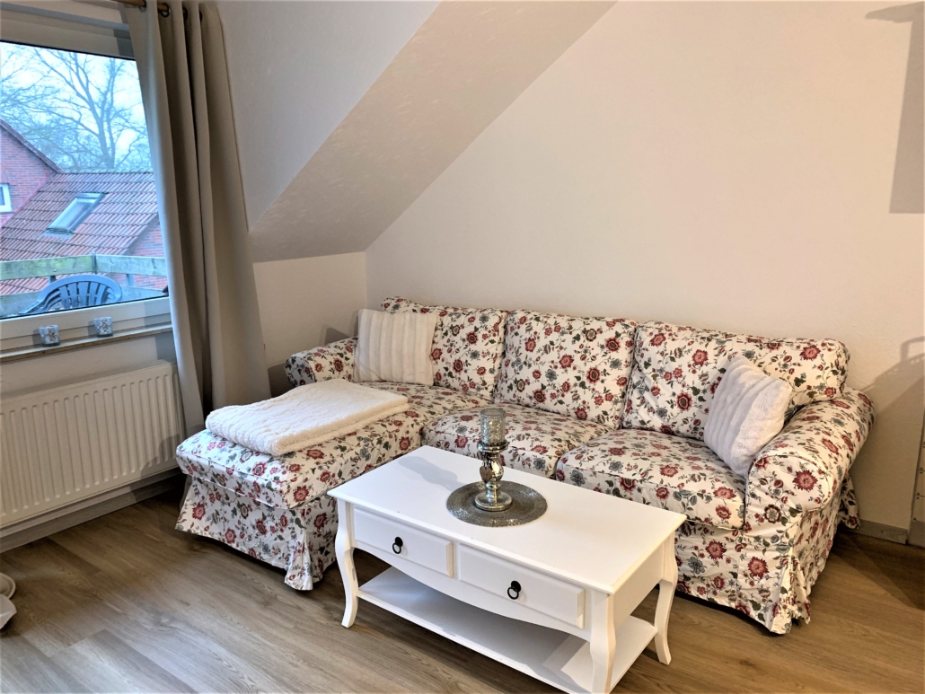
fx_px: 695
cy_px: 347
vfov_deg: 53.1
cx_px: 462
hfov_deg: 67.3
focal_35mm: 26
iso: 250
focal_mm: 4.25
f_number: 1.8
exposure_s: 1/60
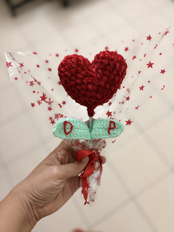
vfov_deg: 67.3
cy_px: 116
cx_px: 87
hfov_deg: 53.1
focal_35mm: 26
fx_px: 174
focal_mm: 5.96
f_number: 1.6
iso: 200
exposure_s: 1/50
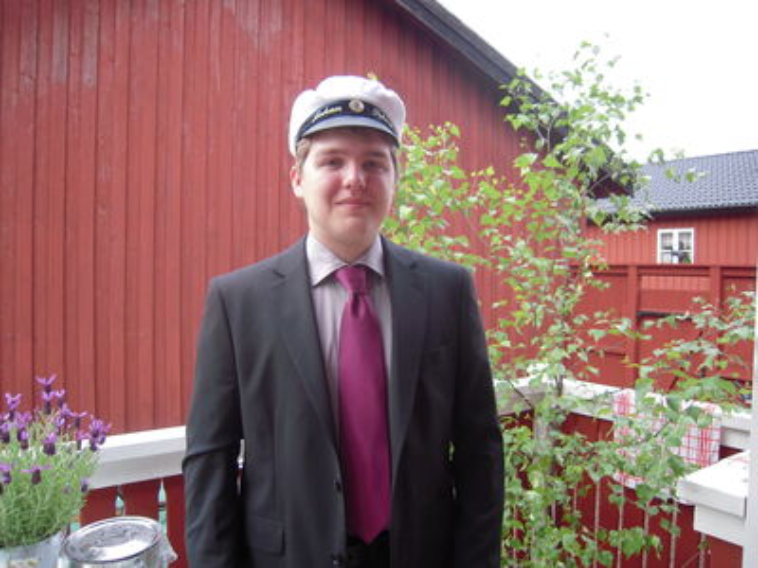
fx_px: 613
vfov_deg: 49.7
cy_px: 284
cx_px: 379
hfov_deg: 63.4
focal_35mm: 28
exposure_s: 1/50
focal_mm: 5
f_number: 2.7
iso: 100
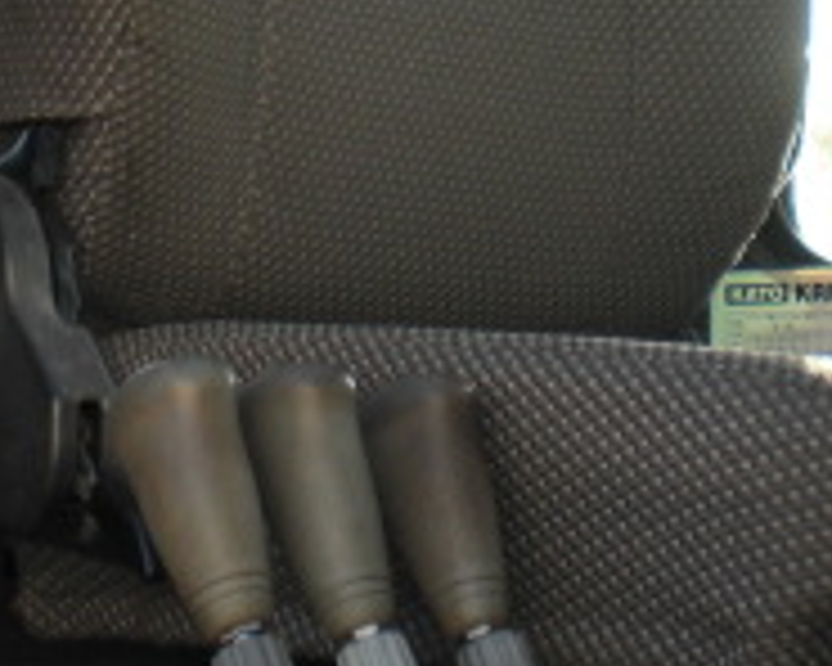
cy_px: -81
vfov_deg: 11.9
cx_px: 418
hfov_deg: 15.0
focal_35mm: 128
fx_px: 3152
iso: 64
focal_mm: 6.3
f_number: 3.1
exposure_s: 1/200
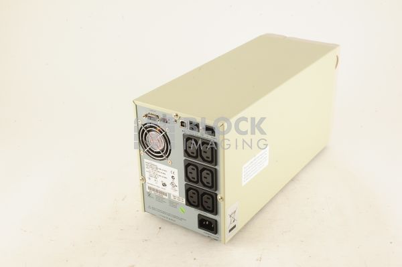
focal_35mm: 50
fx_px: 558
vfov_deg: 26.9
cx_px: 201
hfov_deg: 39.6
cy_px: 134
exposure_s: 1/200
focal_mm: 50
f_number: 14
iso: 1600
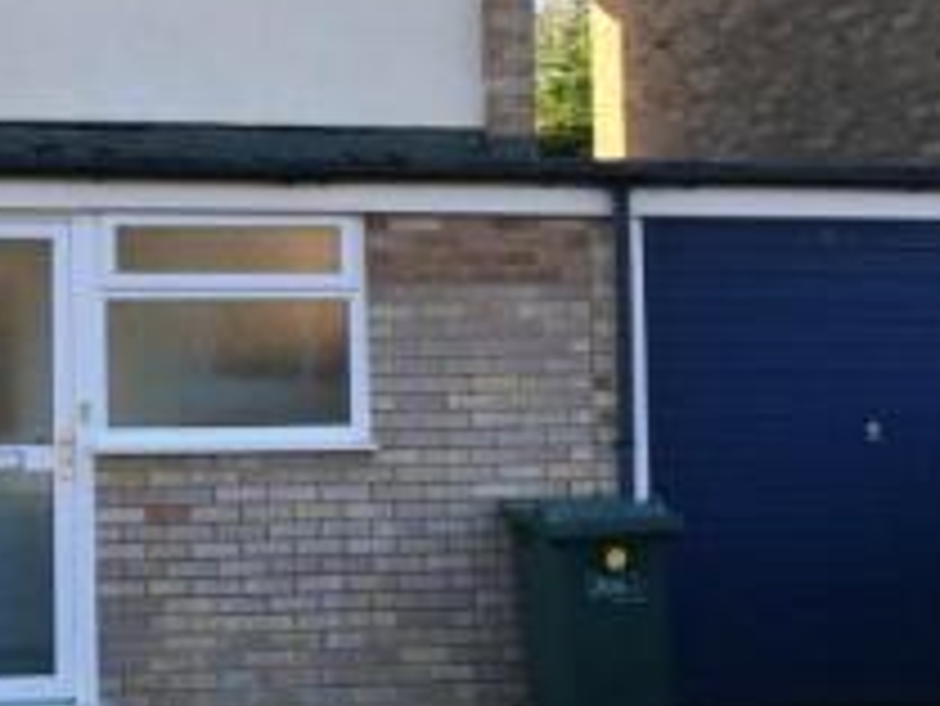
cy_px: 205
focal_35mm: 81
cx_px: 16
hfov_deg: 23.2
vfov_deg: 18.1
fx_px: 2201
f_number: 2.2
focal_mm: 4.15
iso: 32
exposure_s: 1/507
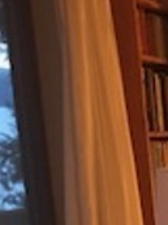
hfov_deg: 7.1
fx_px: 1081
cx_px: 630
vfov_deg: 11.3
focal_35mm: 167
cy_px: 347
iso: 100
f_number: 1.8
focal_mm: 3.99
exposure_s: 1/7
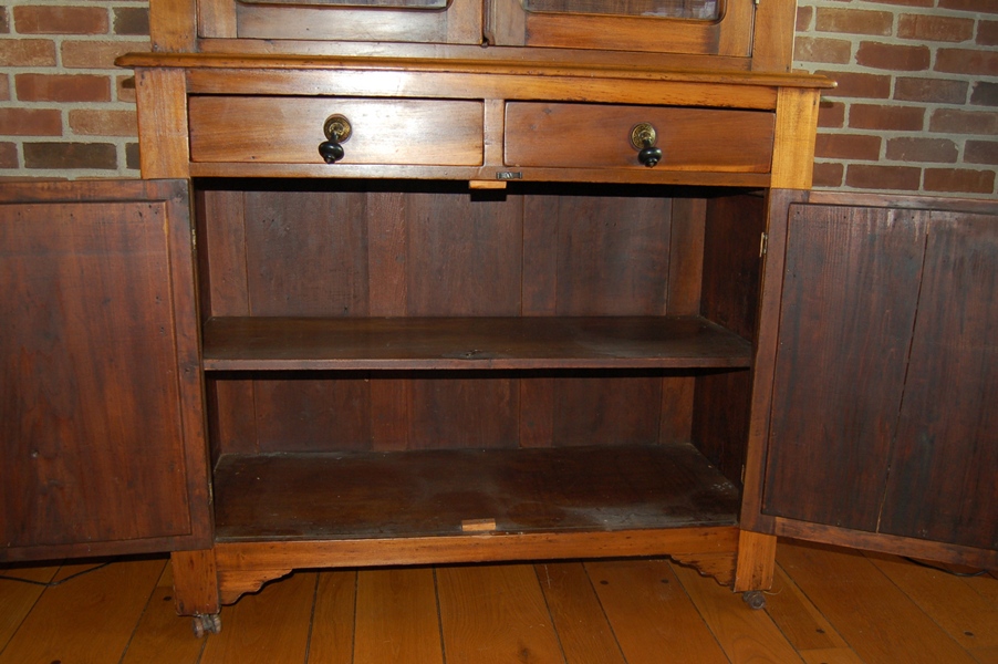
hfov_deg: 67.4
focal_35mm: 27
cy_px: 332
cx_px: 499
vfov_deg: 47.9
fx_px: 748
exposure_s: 1/60
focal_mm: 18
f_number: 3.5
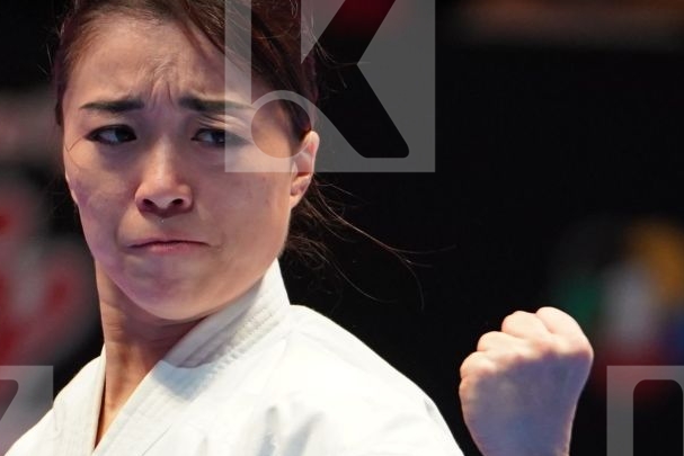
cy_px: 468
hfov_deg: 2.3
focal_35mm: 881
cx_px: 330
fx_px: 16742
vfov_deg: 1.6
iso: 1250
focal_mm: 198
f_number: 2.8
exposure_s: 1/500
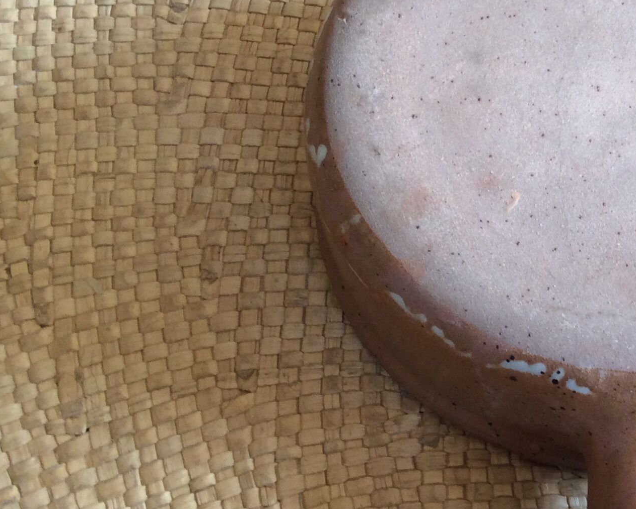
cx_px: 571
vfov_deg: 23.9
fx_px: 1205
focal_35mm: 64
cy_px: 248
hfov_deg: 28.4
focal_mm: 3.3
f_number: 2.4
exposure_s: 1/25
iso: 64
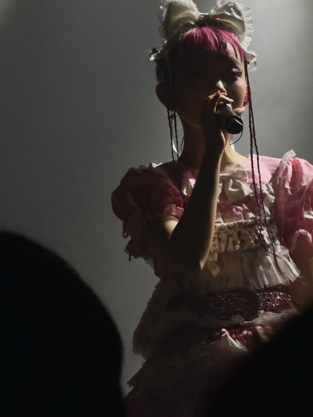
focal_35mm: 187
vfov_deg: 10.6
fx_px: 2254
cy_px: 203
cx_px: 181
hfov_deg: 7.9
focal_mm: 15.66
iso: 400
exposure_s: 1/60
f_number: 2.8
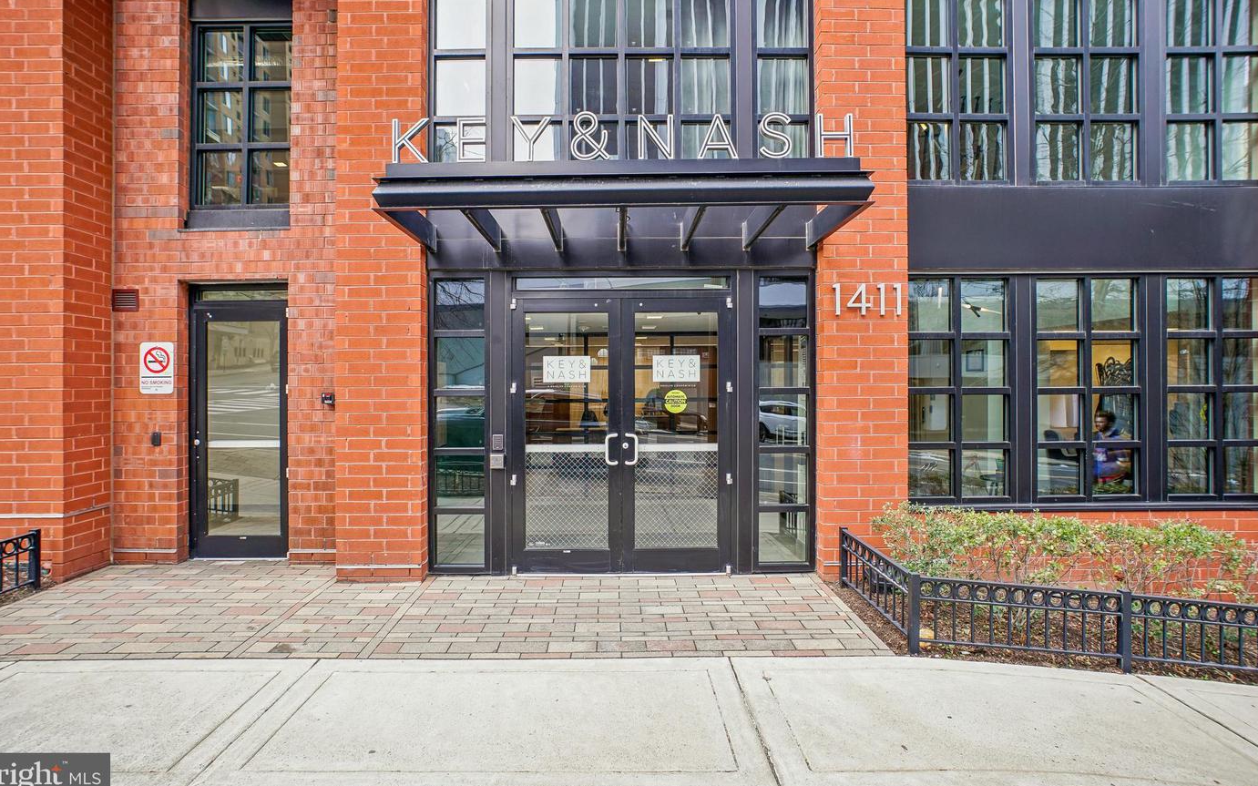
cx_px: 624
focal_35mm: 18
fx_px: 601
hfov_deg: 92.6
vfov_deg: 66.3
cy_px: 362
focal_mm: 11
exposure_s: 1/60
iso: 100
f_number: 4
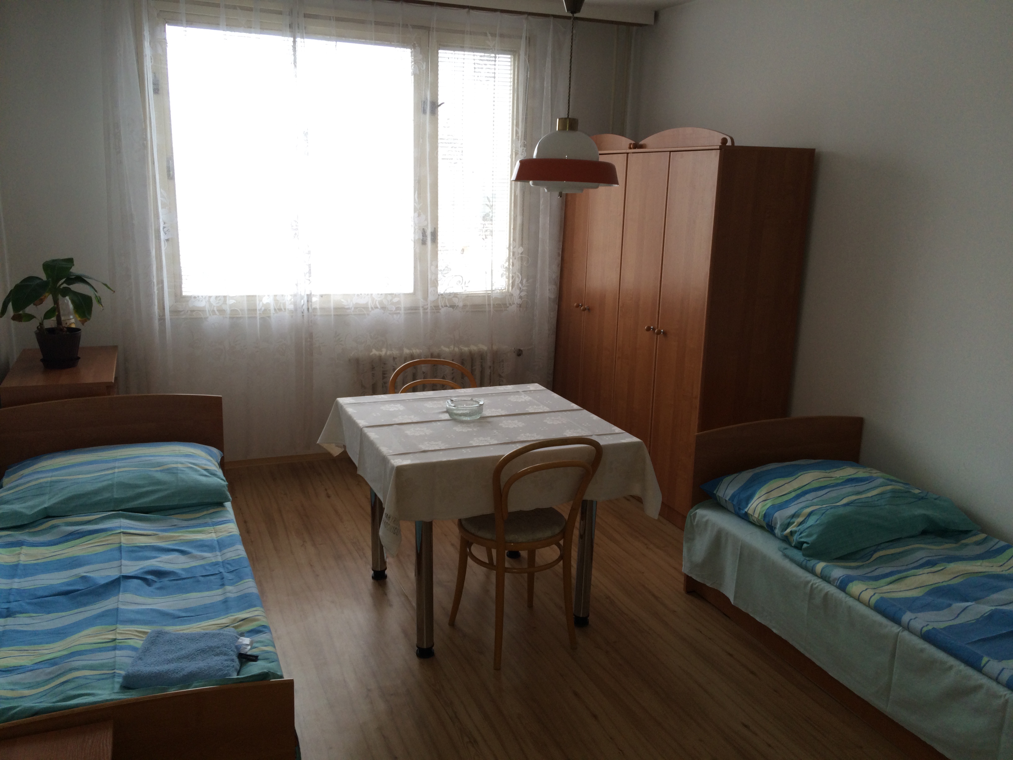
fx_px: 849
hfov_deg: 61.7
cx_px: 506
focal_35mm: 29
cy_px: 380
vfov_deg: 48.2
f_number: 2.2
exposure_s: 1/30
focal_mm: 4.15
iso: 50
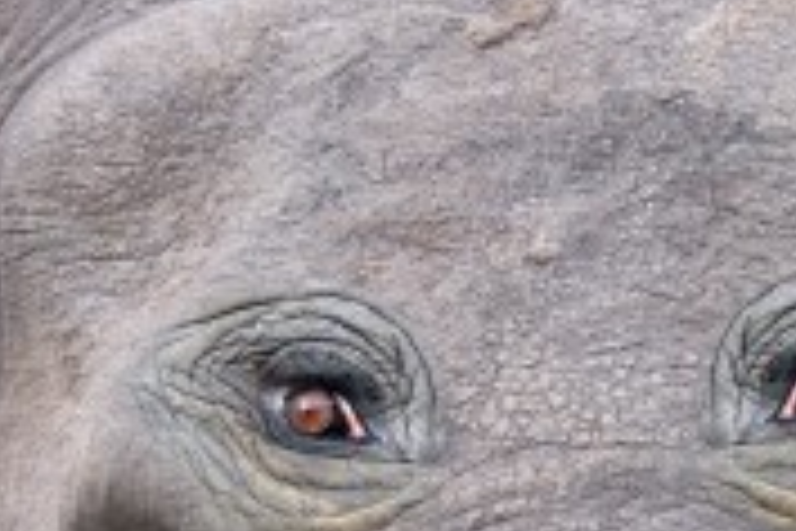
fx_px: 19655
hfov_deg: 2.3
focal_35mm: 889
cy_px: 668
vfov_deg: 1.5
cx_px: 382
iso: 320
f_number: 5
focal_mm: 150
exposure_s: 1/100
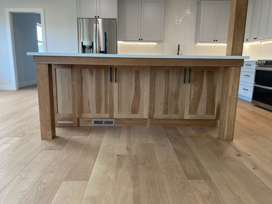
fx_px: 204
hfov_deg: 67.3
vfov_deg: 53.1
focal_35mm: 26
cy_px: 102
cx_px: 136
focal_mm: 4.25
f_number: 1.8
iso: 64
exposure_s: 1/60
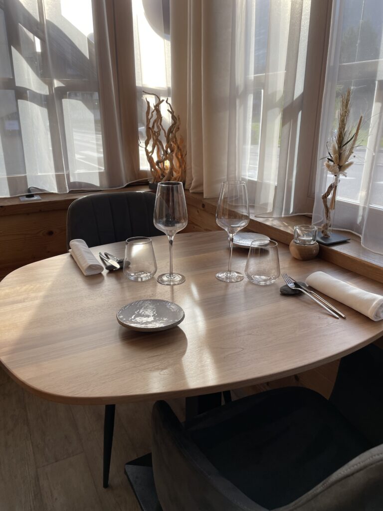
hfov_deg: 53.1
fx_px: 384
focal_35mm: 26
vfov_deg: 67.3
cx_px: 192
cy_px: 256
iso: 32
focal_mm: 4.2
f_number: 1.6
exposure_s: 1/515
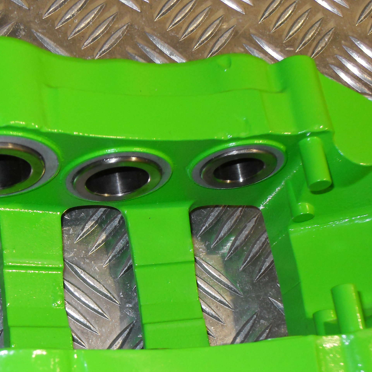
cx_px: 111
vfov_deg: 25.2
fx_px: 827
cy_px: 255
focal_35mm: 68
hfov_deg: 25.2
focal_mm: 7.5
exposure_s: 1/45
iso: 200
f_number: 3.2
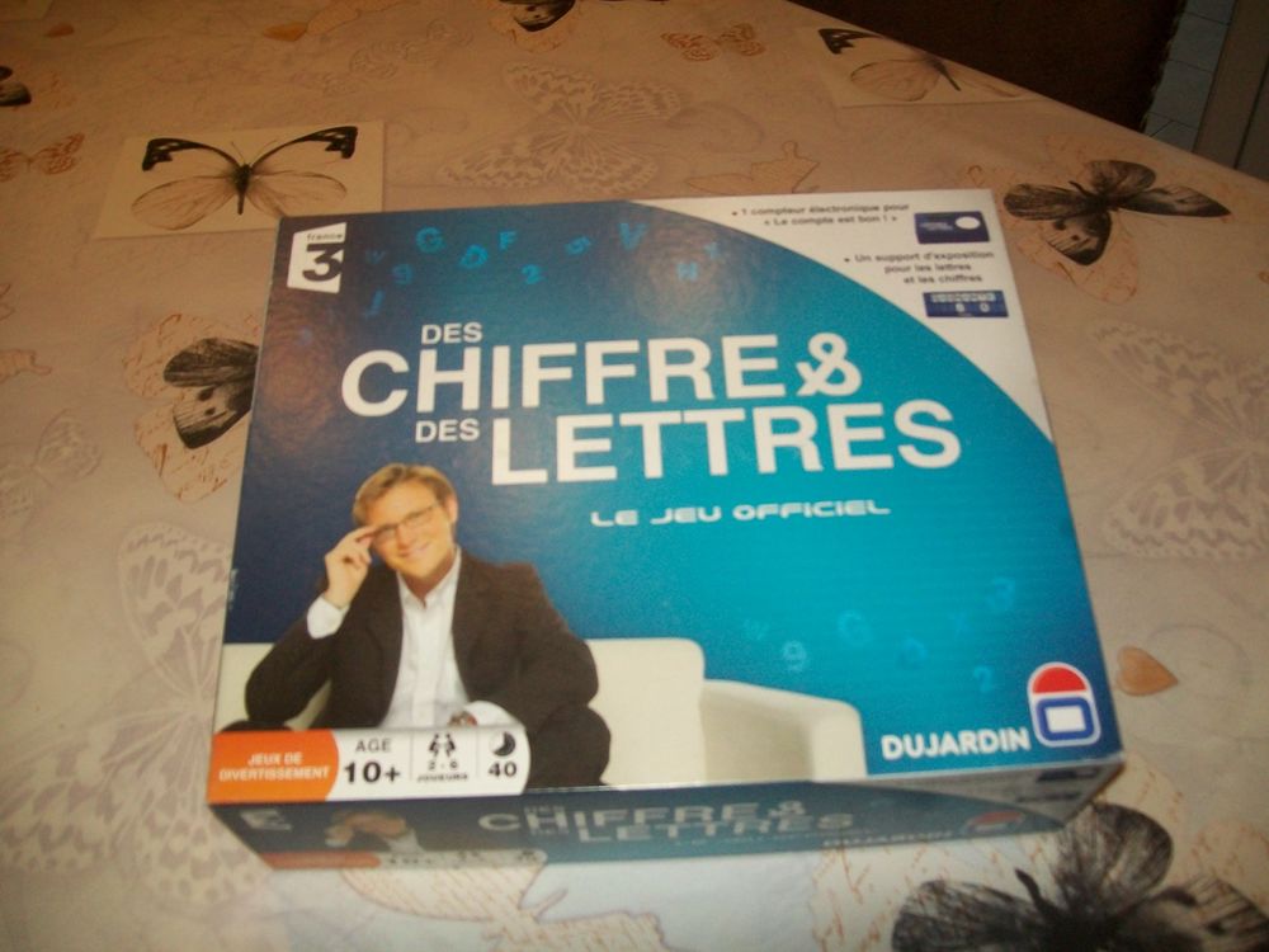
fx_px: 1246
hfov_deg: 54.0
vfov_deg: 41.8
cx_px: 634
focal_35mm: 34
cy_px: 476
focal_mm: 6.1
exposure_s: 1/60
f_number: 2.7
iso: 160
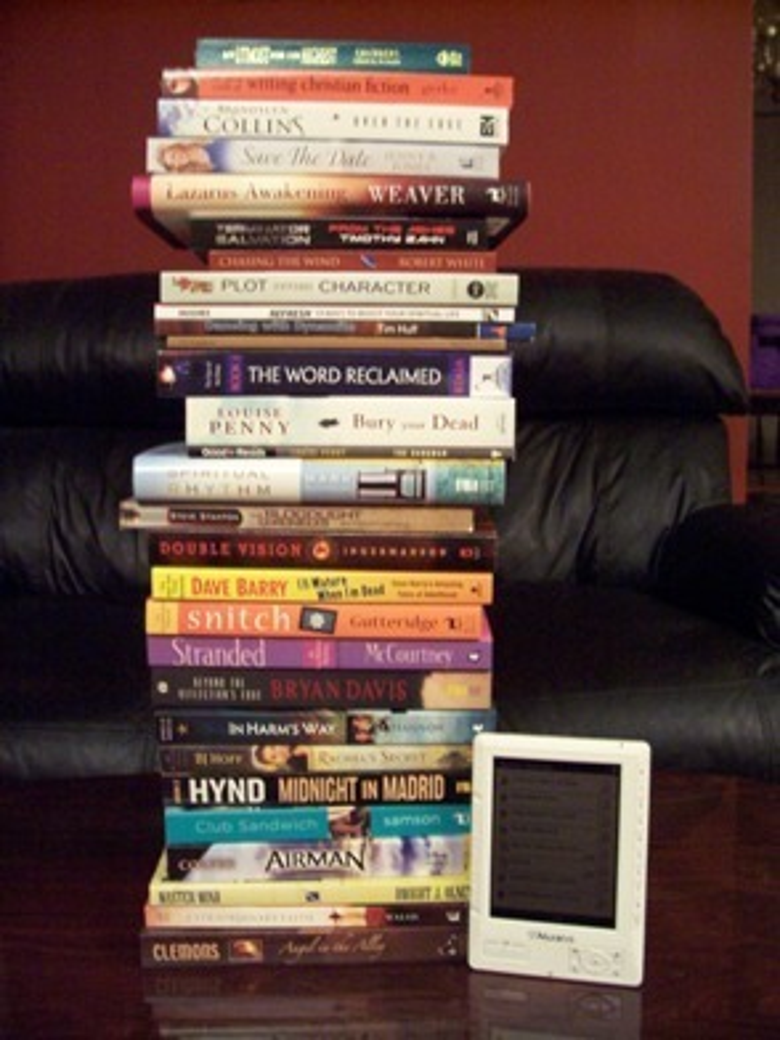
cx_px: 390
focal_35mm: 34
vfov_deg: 54.0
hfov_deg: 41.8
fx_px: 1021
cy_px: 520
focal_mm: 5.6
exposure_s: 1/10
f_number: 2.7
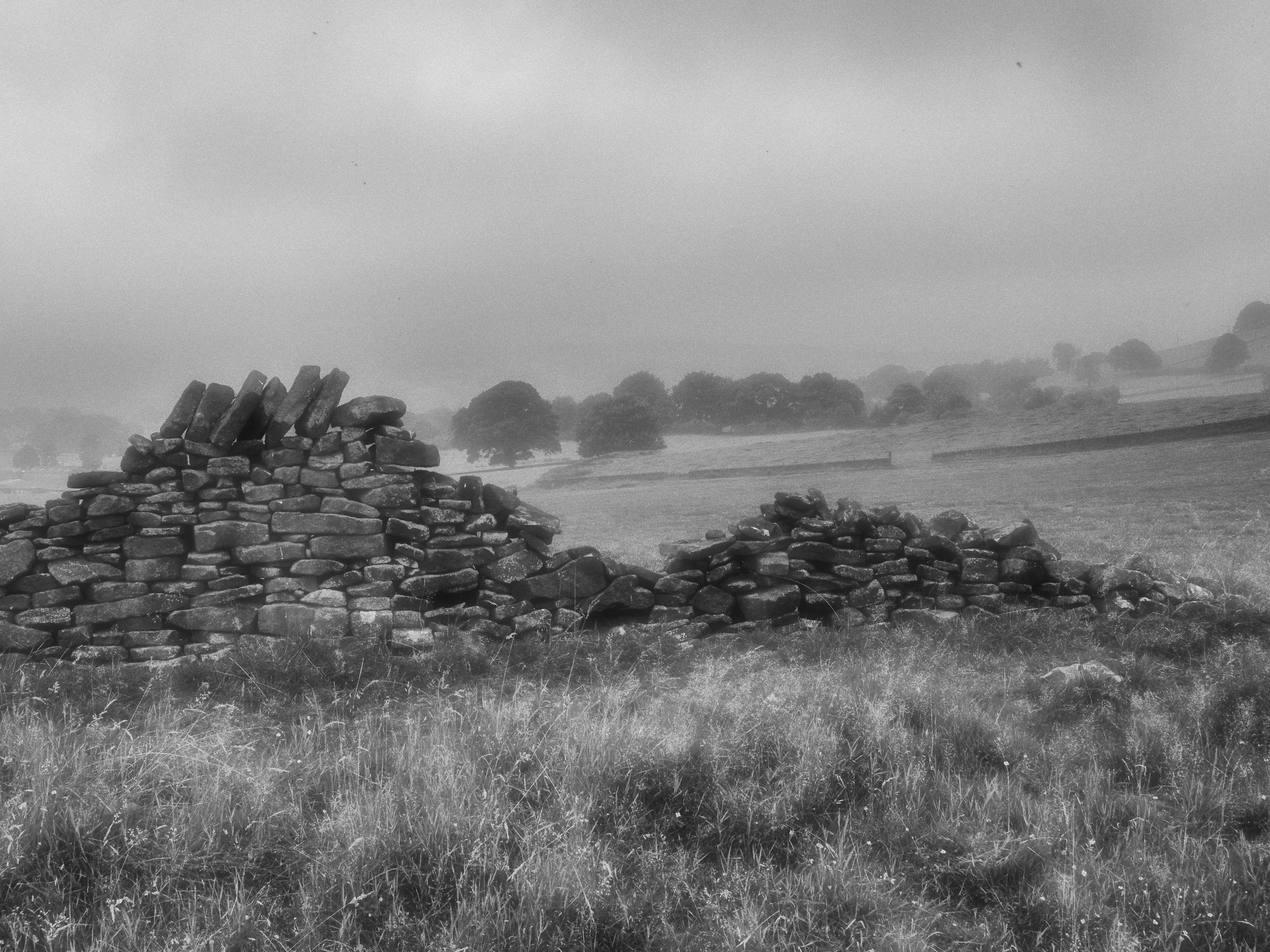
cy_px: 476
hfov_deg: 39.7
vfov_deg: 30.3
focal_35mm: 48
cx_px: 635
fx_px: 1761
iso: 200
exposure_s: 1/320
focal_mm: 24
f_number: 9
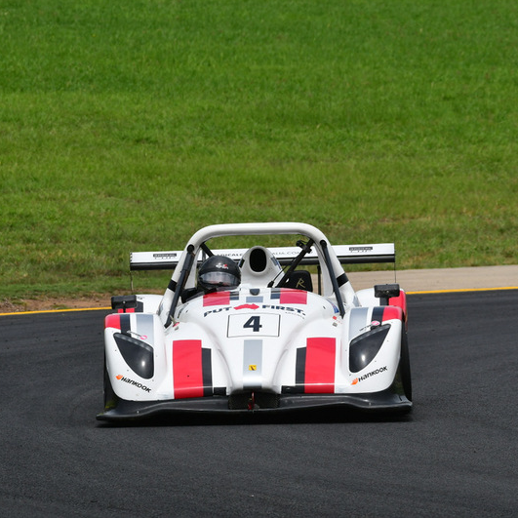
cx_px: 345
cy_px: 259
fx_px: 9430
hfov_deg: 3.1
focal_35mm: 557
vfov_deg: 3.1
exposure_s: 1/640
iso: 320
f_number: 11
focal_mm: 290
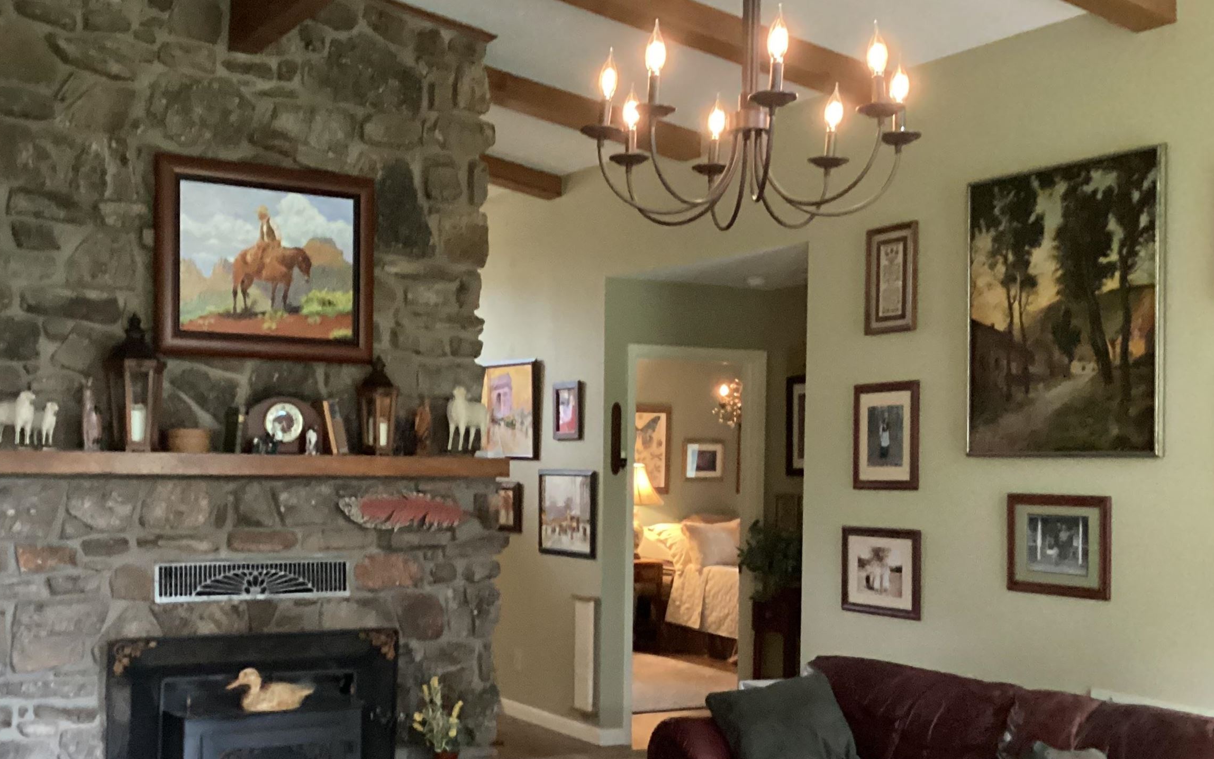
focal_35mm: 44
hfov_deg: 44.7
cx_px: 416
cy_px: 491
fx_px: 1456
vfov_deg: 29.1
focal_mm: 3.3
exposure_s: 1/24
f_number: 2.4
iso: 800
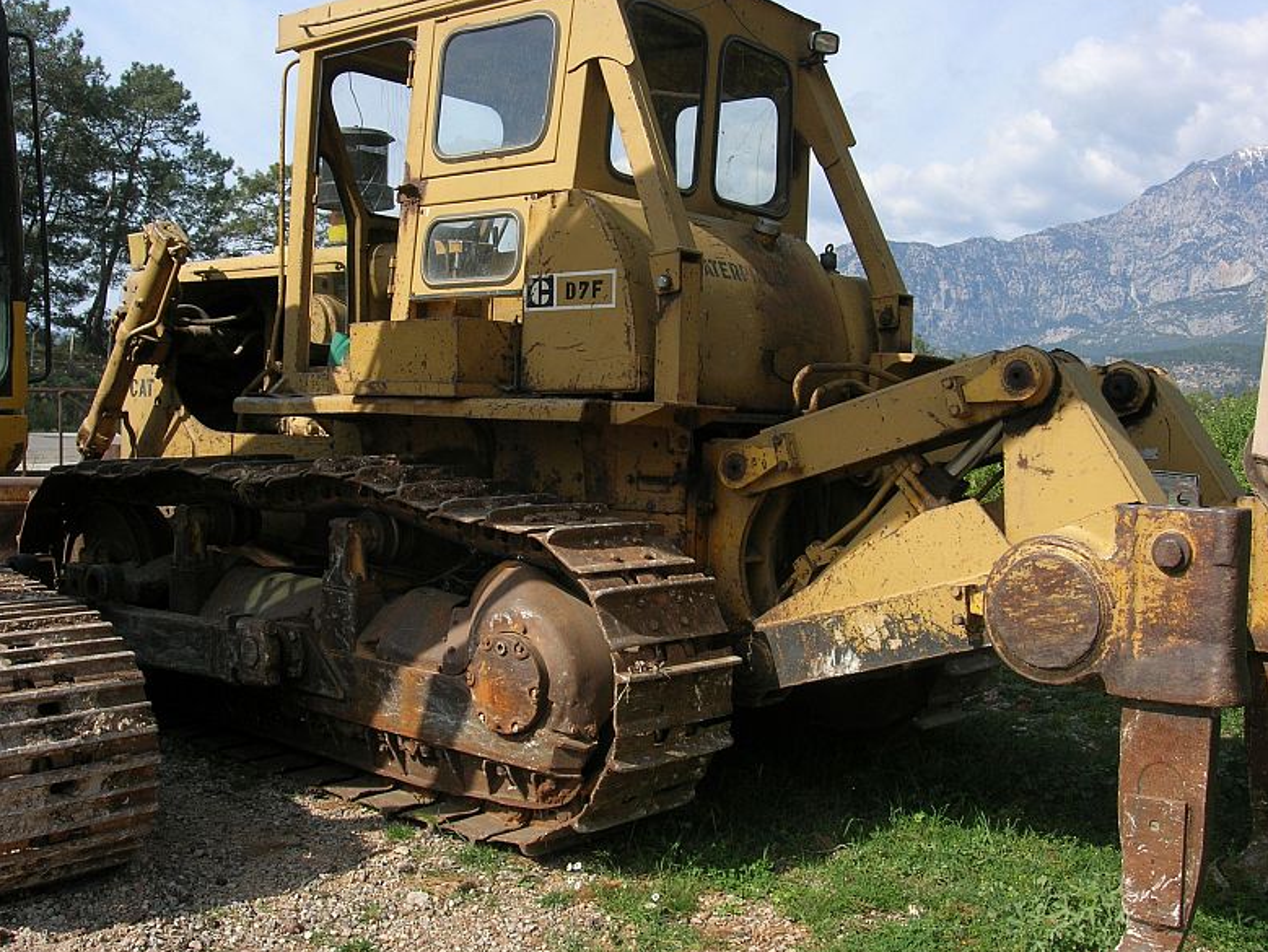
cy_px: 470
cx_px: 622
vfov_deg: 36.8
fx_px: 1429
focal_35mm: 39
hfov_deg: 47.8
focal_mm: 7.8
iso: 64
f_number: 4.8
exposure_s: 1/510
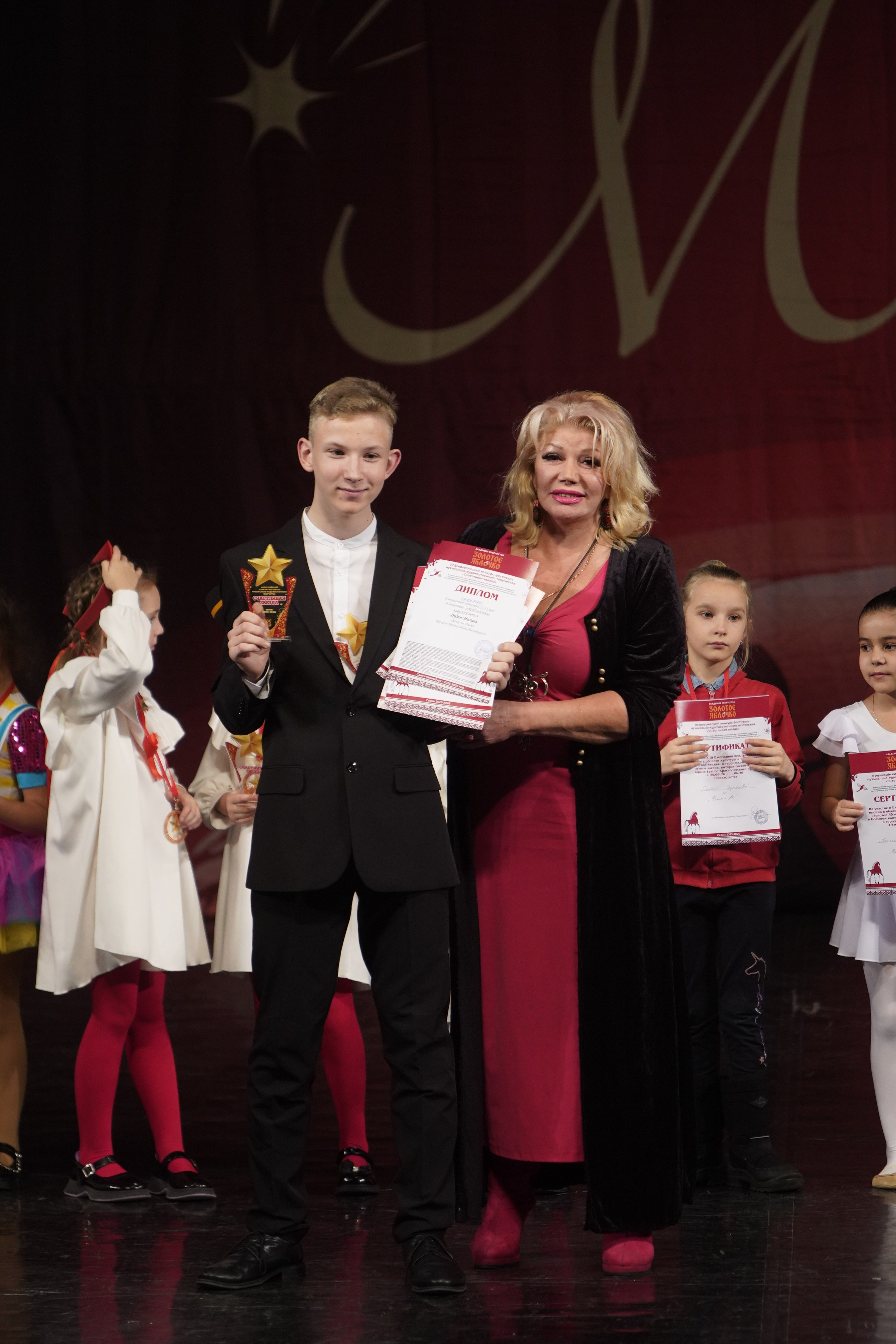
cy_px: 672
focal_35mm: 292
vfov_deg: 7.1
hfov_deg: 4.7
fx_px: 10900
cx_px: 448
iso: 1250
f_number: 2.8
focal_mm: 195
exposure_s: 1/500
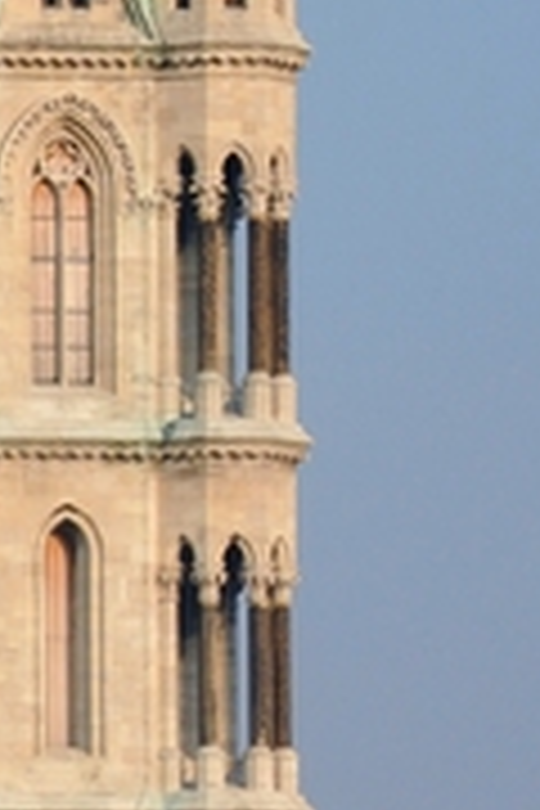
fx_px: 10844
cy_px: 706
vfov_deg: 4.3
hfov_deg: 2.8
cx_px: -693
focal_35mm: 482
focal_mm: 58
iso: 200
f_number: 6.3
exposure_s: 1/640
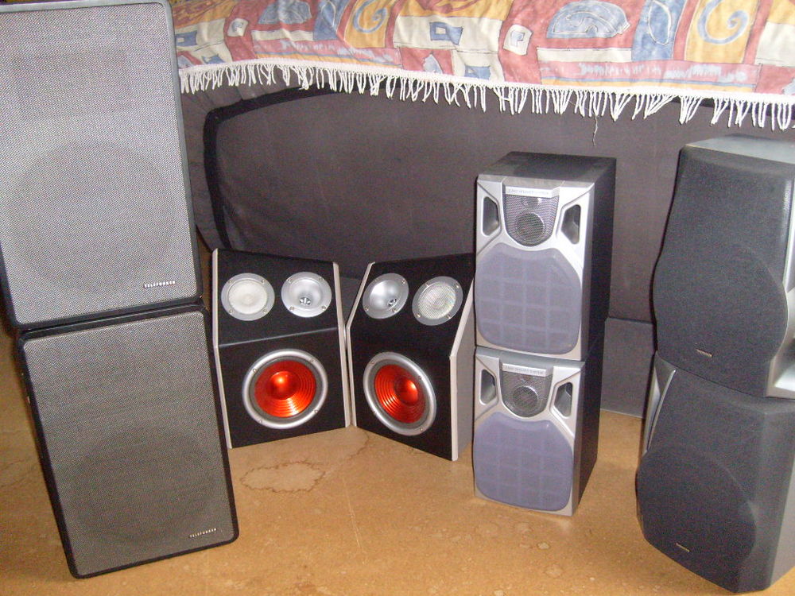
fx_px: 804
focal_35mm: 35
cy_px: 298
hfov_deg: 52.6
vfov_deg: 40.7
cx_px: 398
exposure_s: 1/45
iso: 400
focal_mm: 5.8
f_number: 2.8
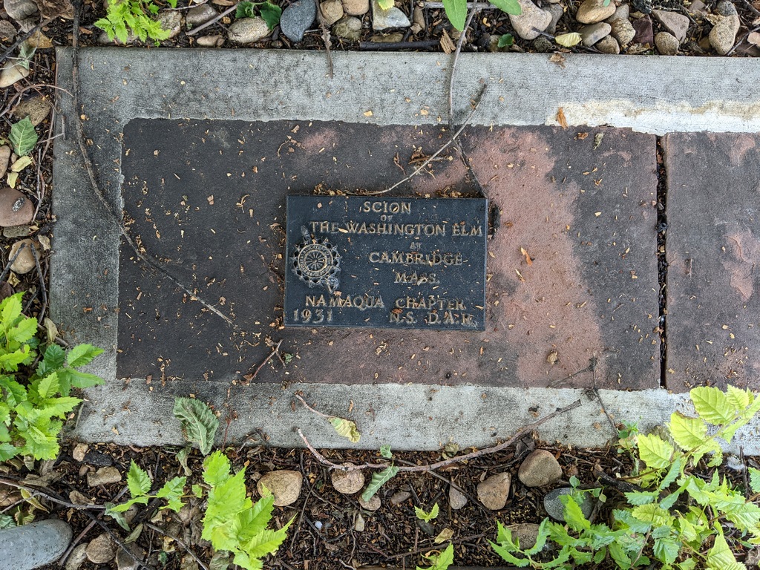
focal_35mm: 27
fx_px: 593
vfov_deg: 51.4
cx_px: 380
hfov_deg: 65.3
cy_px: 285
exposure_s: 1/68.8
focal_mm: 4.44
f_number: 1.8
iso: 56
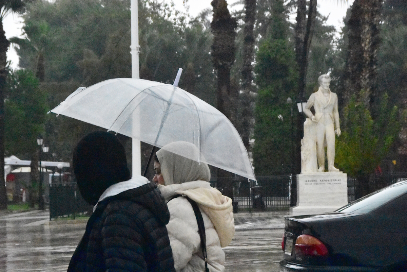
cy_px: 136
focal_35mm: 112
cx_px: 204
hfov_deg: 18.2
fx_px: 1272
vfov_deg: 12.2
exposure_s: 1/2000
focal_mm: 75
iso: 20000
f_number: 11
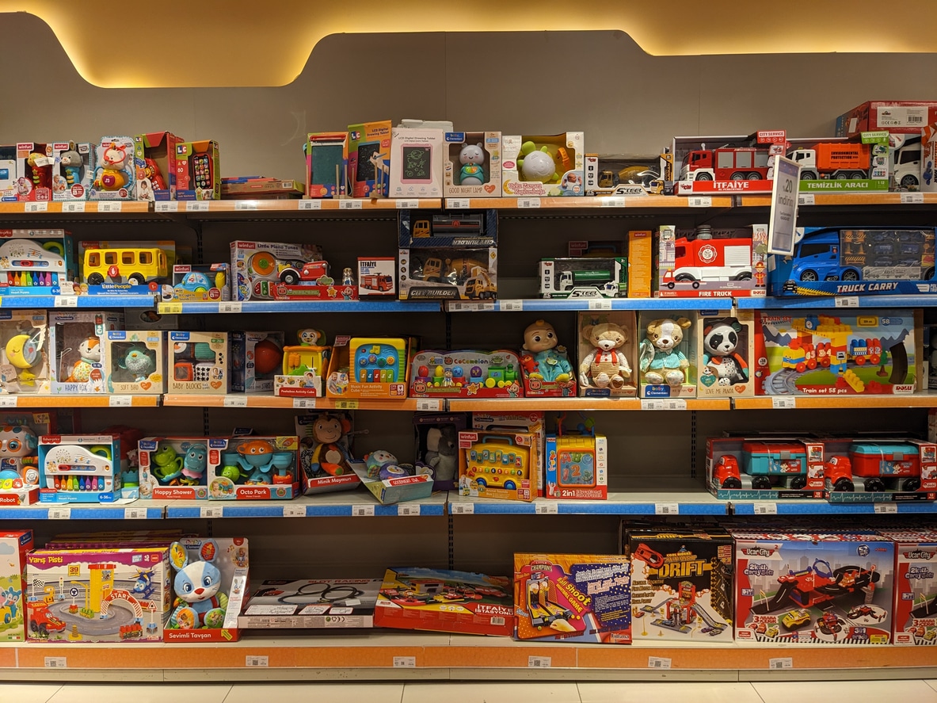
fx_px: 731
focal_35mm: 27
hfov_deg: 65.3
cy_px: 352
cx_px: 468
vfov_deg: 51.3
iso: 59
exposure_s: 1/99.9
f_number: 1.73
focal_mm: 4.38
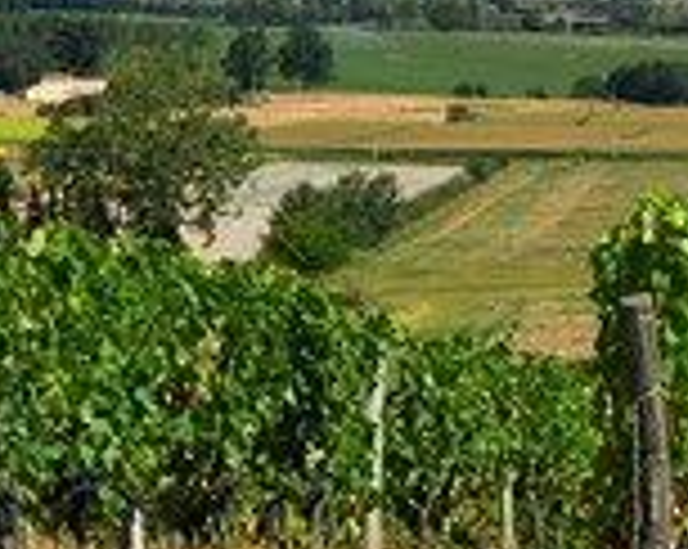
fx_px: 3172
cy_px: 398
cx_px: 679
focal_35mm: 156
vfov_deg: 9.9
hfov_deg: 12.2
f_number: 11
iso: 100
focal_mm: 34
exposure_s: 1/125
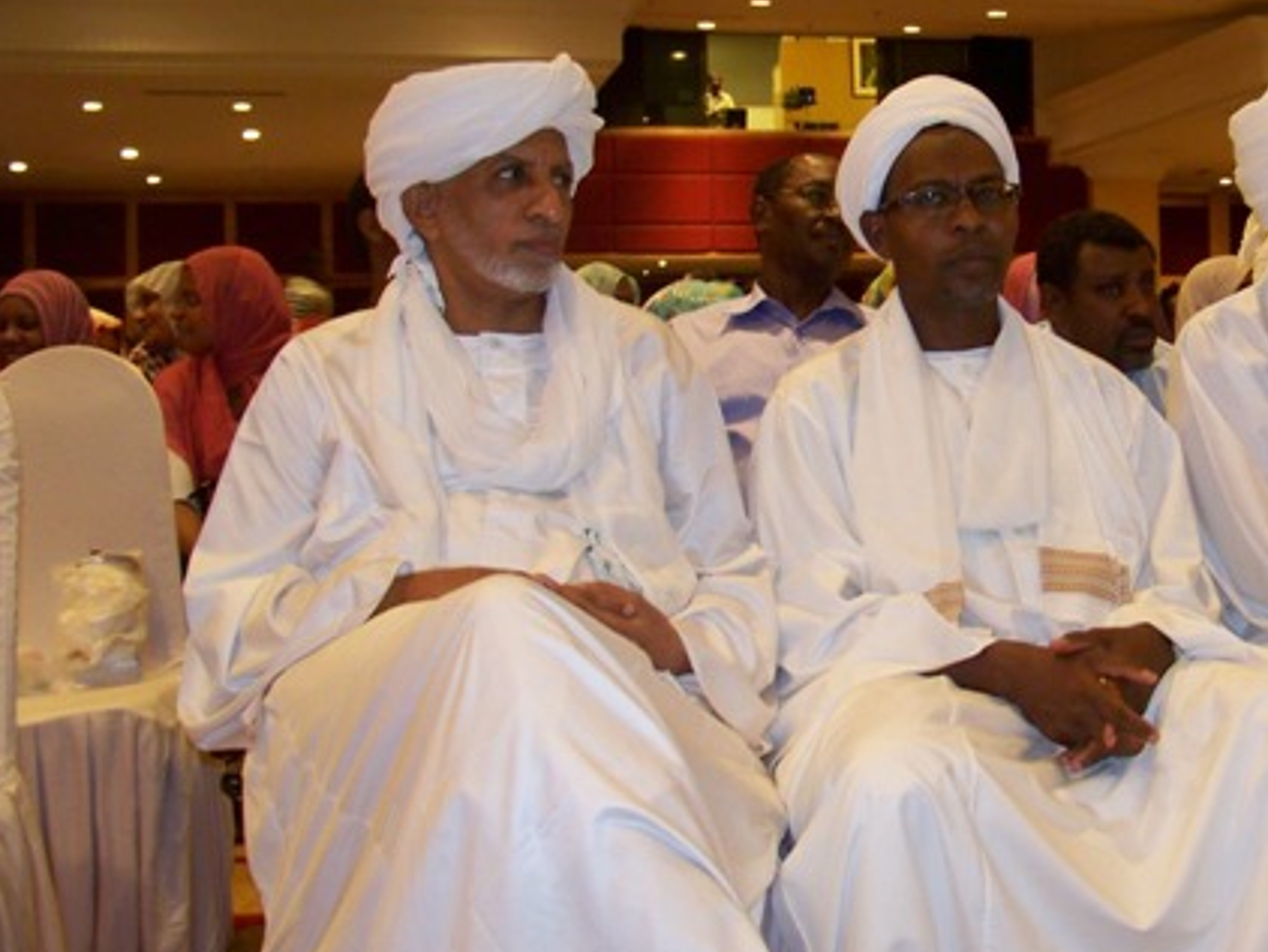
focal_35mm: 50
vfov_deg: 29.1
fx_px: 1833
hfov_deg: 37.2
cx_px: 956
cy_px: 444
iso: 200
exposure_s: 1/8
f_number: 2.8
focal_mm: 5.85
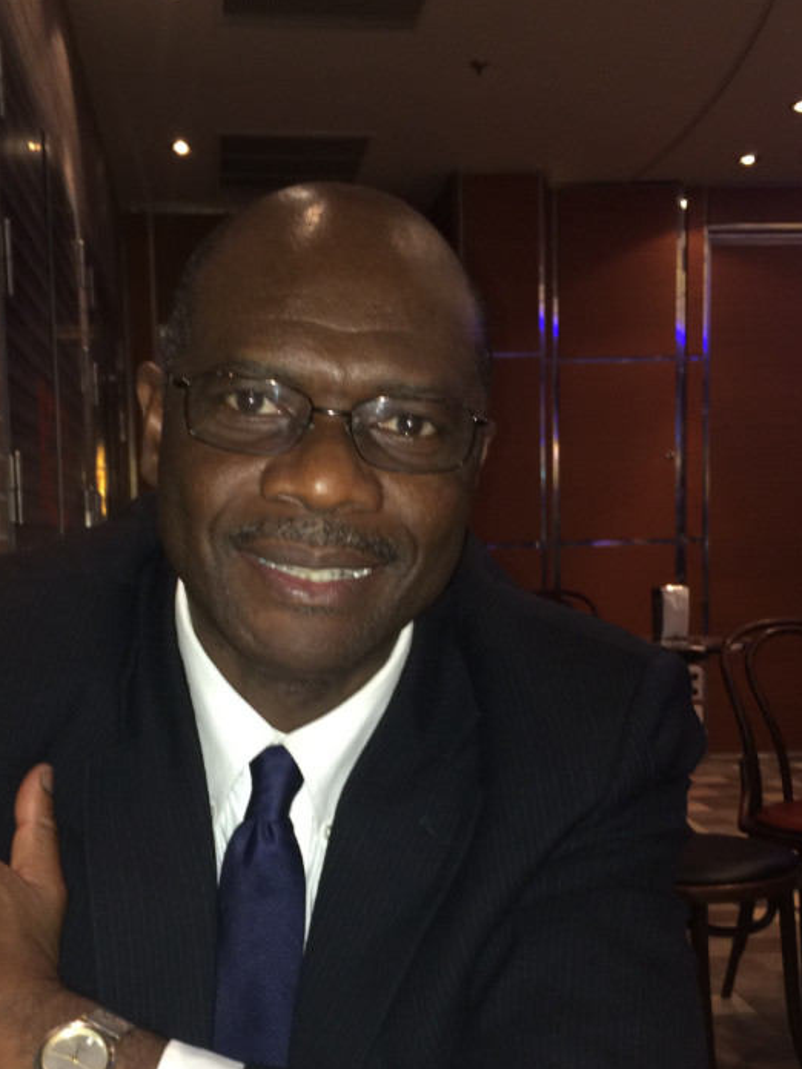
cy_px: 664
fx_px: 1421
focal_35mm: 46
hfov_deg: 31.5
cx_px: 340
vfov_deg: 41.0
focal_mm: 4.1
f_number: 2.2
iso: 125
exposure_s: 1/16
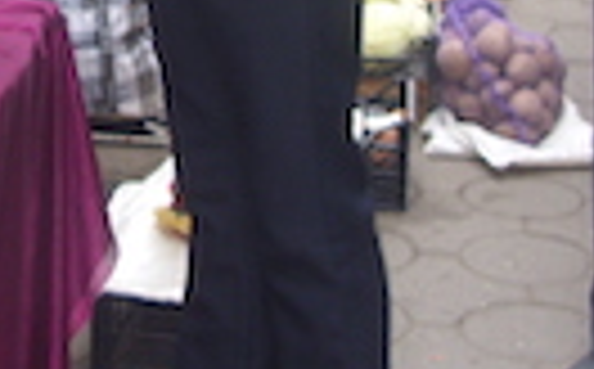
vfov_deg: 9.5
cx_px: -50
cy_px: -83
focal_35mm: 136
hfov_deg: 15.0
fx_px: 2198
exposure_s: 1/30
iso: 100
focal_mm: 6.3
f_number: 2.8
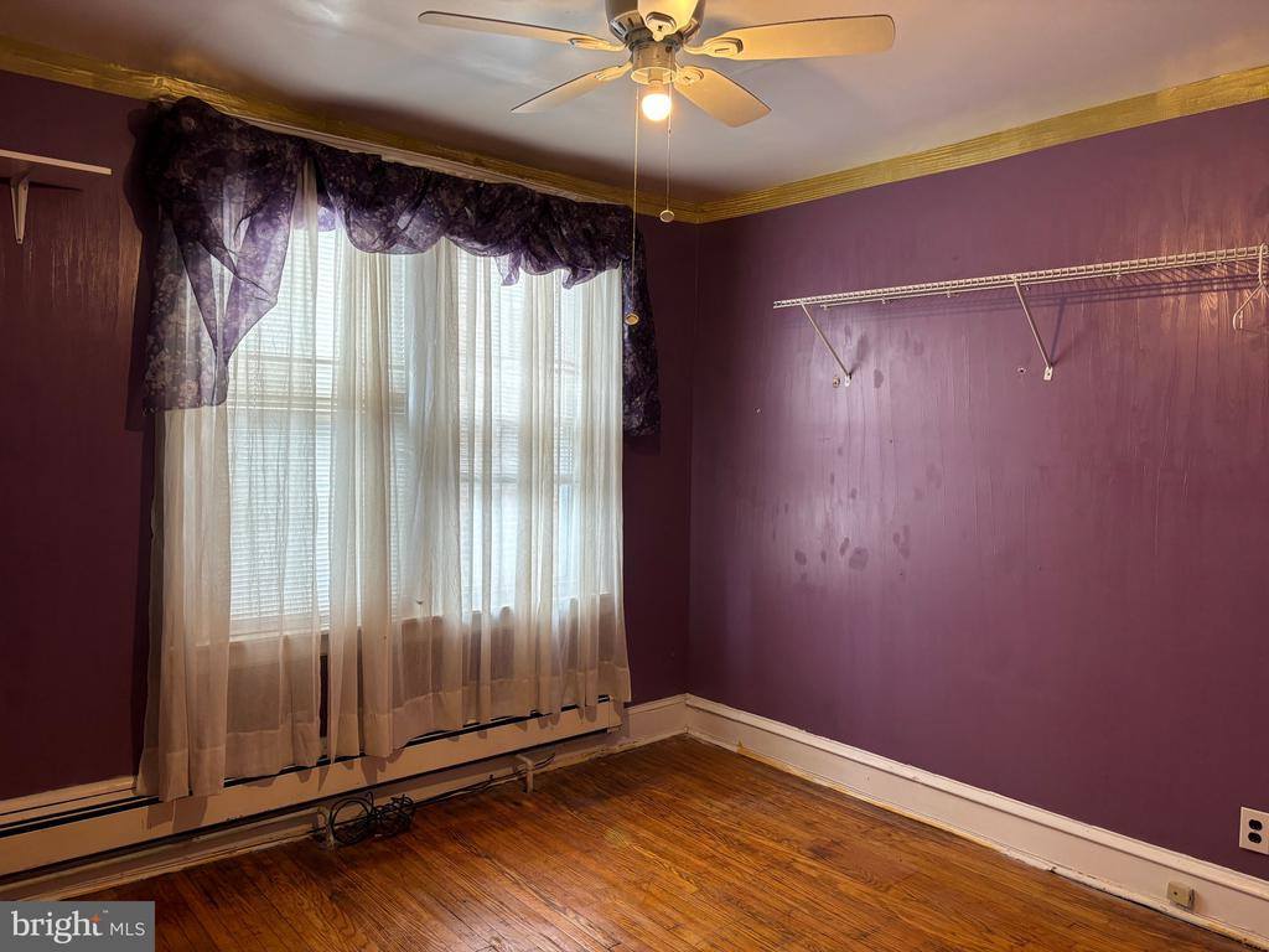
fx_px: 953
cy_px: 476
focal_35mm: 26
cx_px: 634
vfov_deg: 53.1
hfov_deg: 67.3
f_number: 1.6
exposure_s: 1/60
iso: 100
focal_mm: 5.96
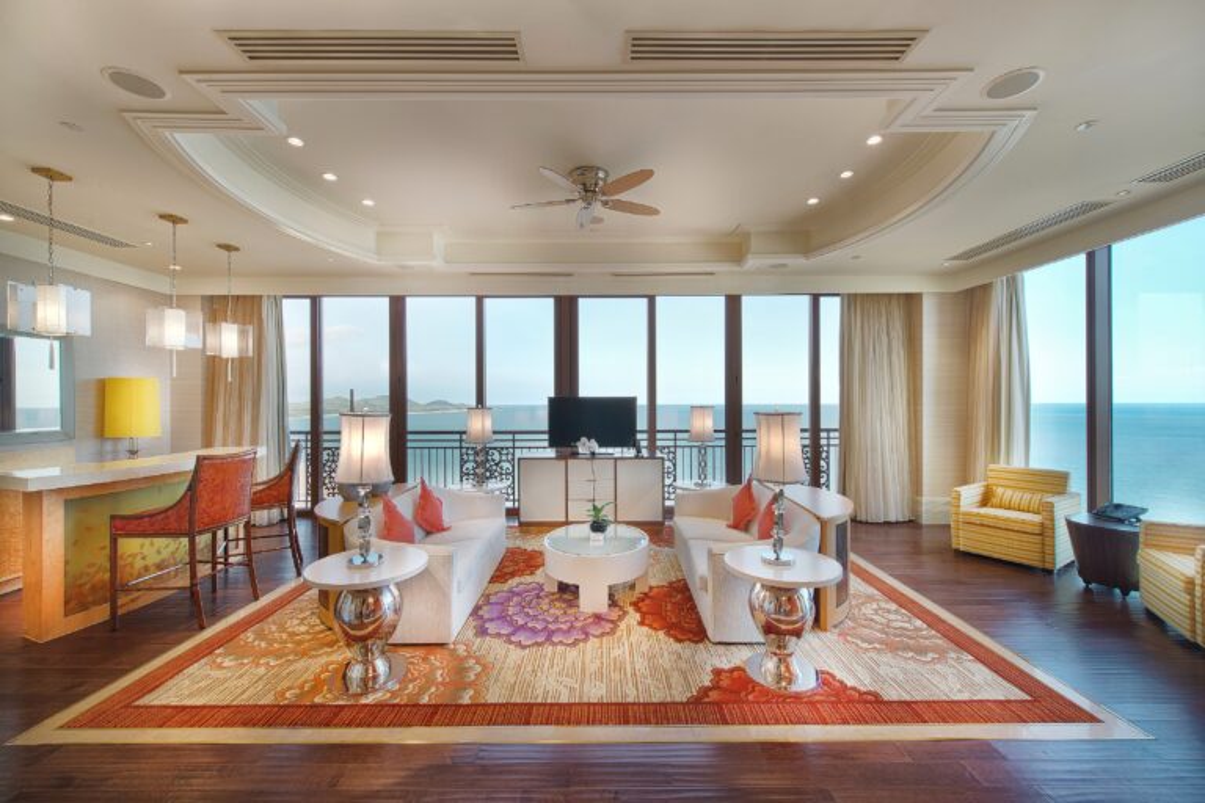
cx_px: 602
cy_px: 402
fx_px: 469
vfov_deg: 81.2
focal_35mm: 14
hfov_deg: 104.3
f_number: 14
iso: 50
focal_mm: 14
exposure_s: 13
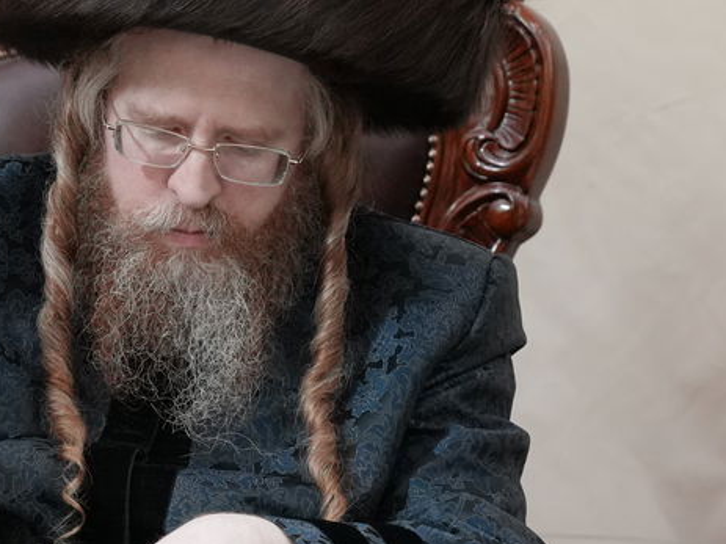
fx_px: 6521
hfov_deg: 6.4
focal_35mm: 311
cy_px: 154
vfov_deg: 4.8
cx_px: 528
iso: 1600
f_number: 4
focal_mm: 71.8
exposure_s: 1/160
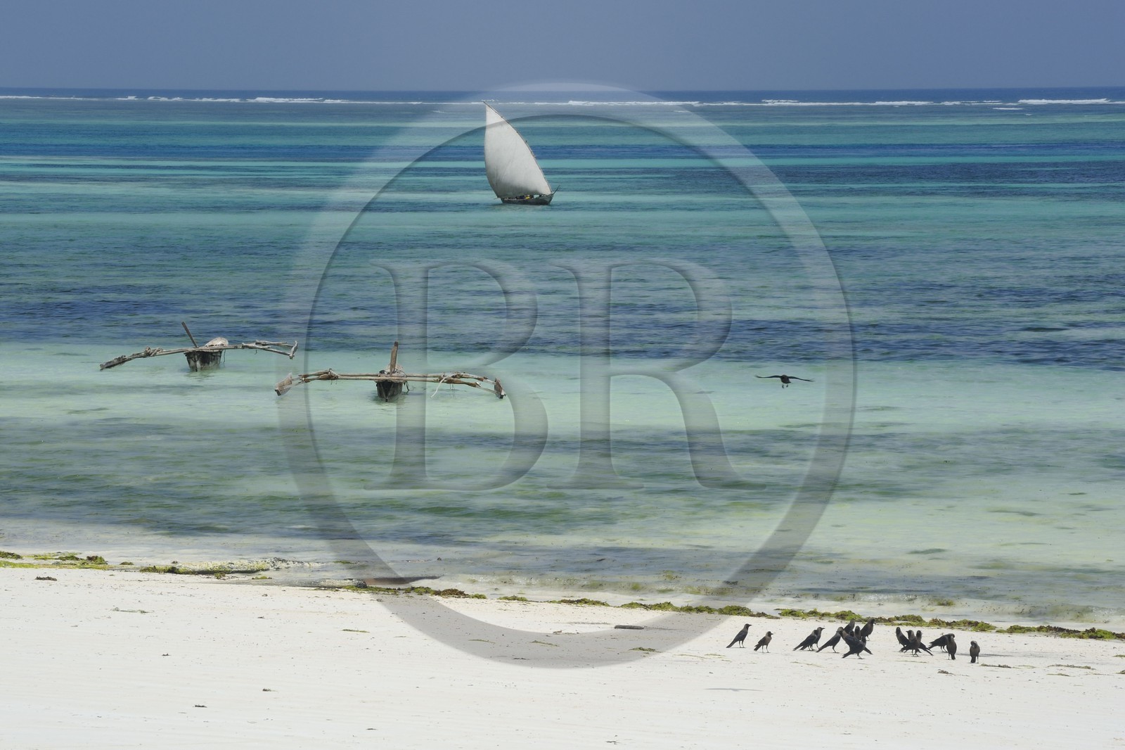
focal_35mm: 190
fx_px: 5936
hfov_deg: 10.8
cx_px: 562
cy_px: 375
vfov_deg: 7.2
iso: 200
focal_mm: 190
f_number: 16
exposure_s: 1/200
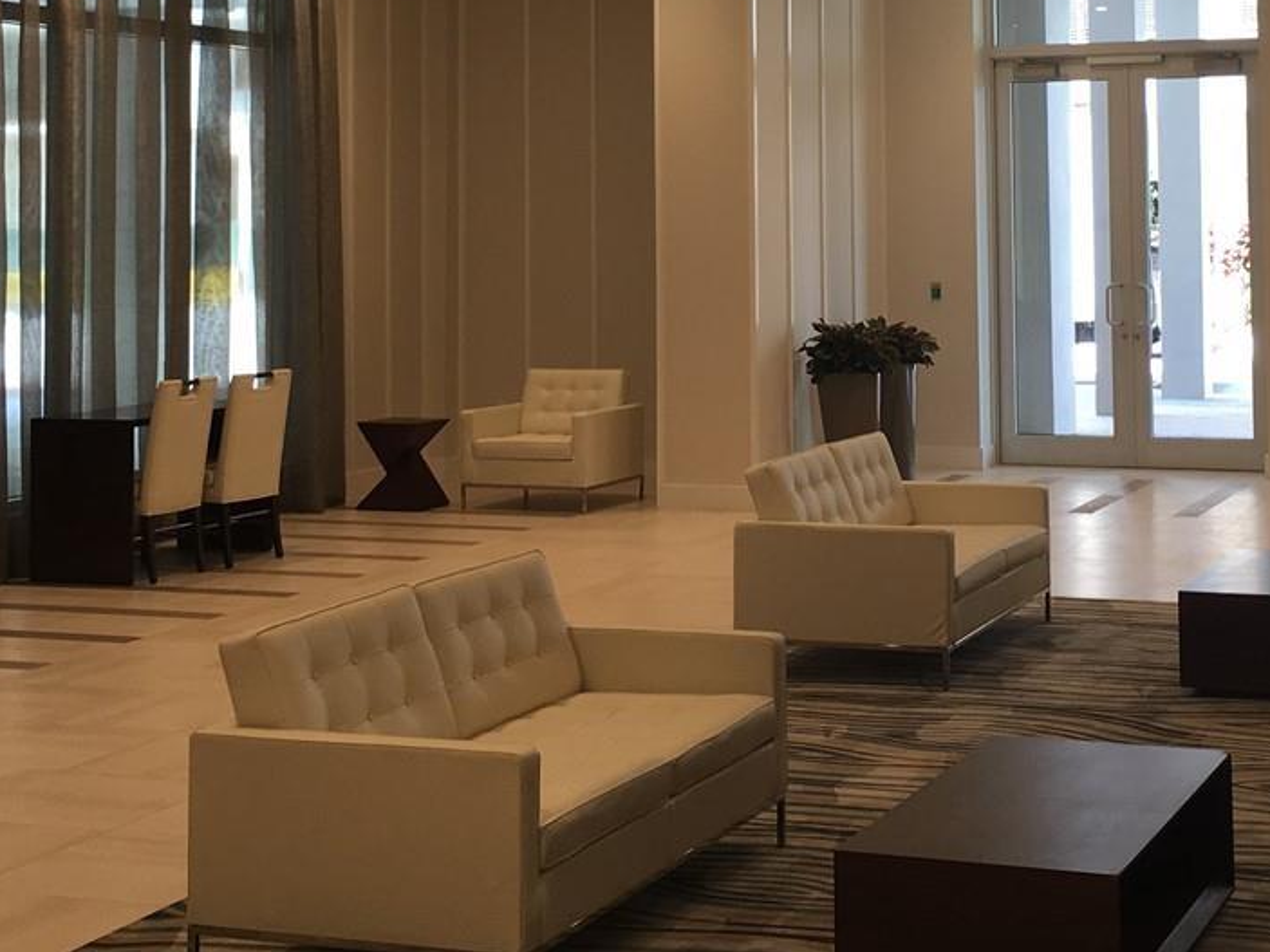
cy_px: 101
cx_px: 791
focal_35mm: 66
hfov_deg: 29.3
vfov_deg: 21.8
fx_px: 2421
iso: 25
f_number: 2.2
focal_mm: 4.15
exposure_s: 1/40
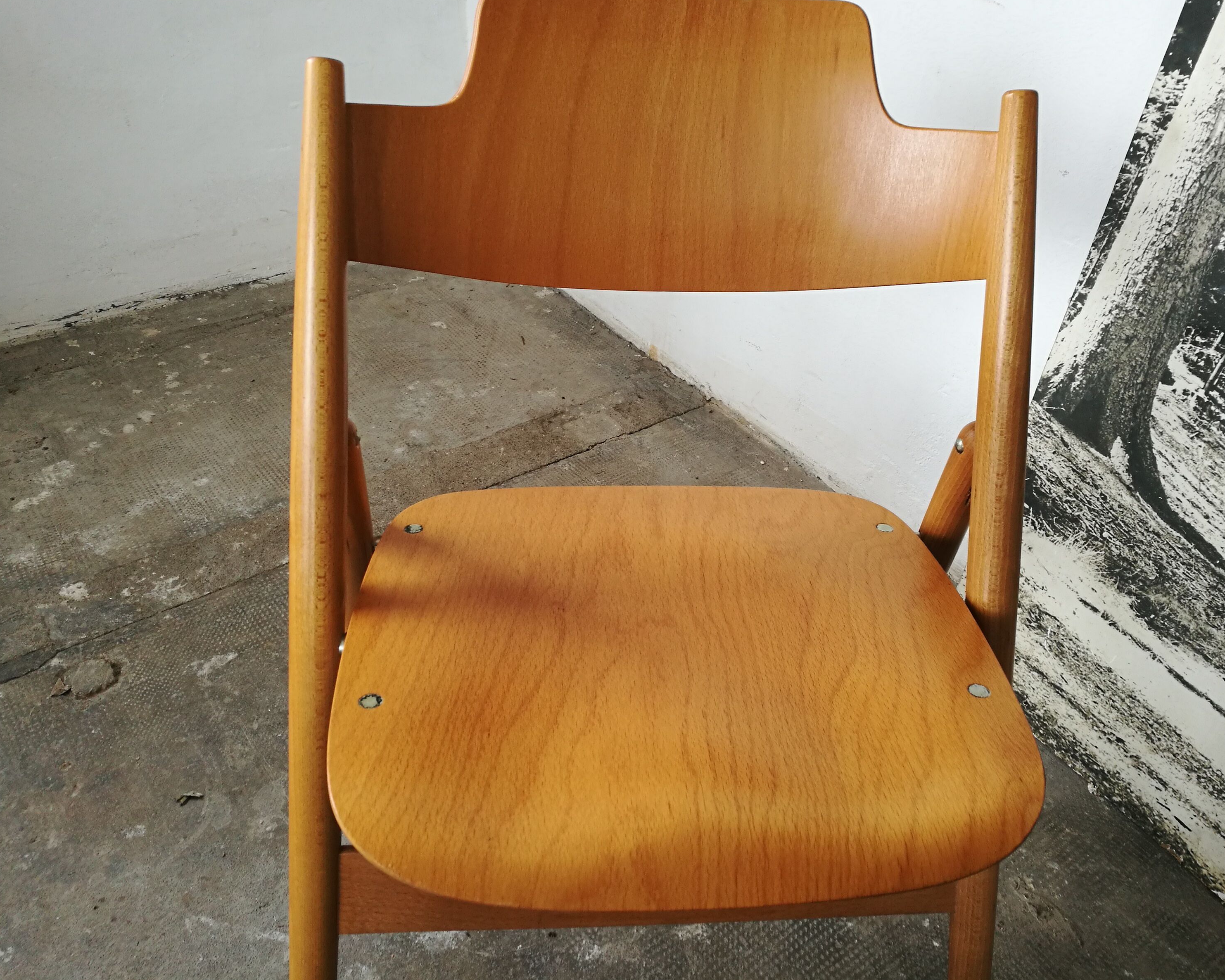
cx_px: 662
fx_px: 1051
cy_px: 480
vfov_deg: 50.0
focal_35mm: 29
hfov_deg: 60.4
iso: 100
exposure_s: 1/50
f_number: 2.2
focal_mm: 4.5
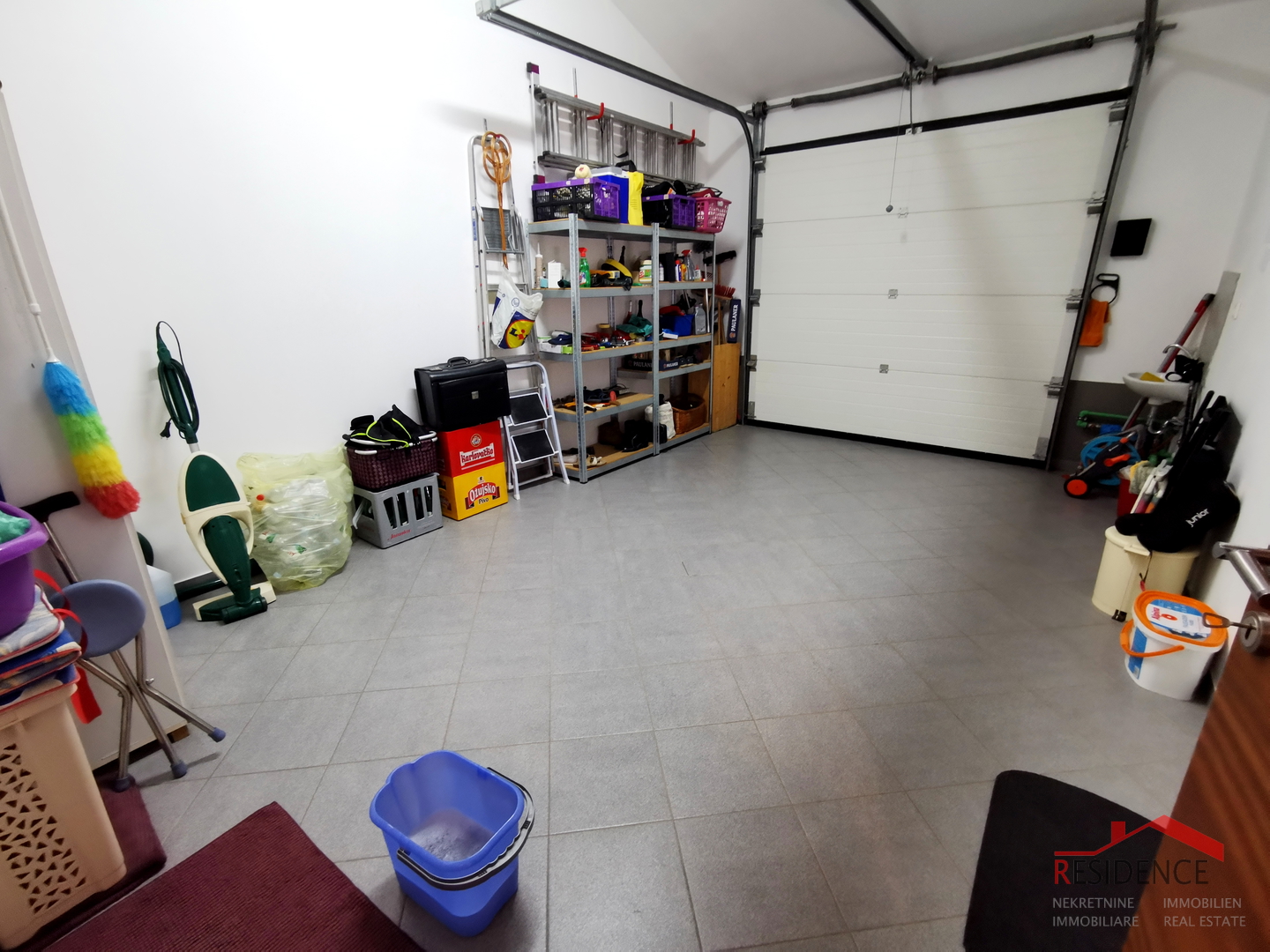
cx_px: 635
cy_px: 476
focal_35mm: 16
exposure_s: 1/17.1
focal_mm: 2.35
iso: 640
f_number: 2.2
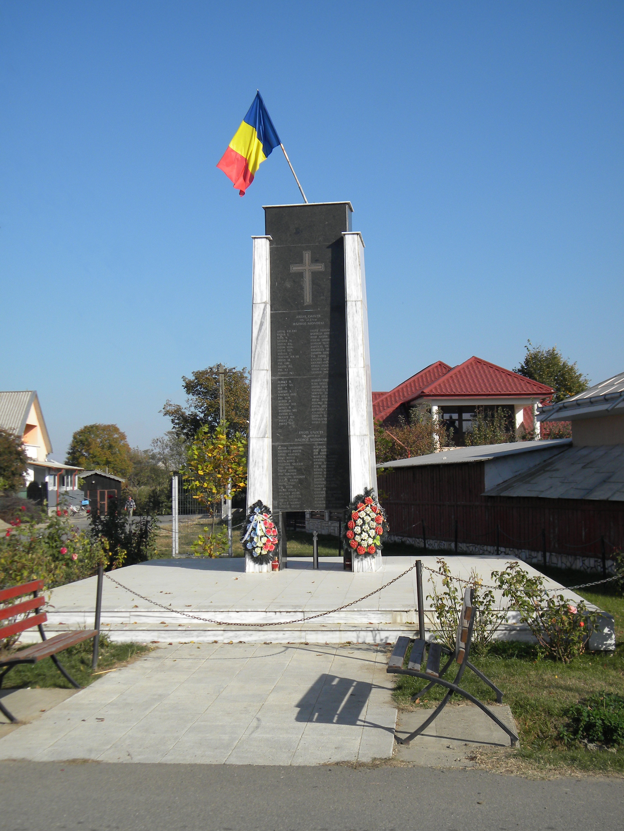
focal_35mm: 47
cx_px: 312
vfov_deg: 40.4
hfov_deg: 30.9
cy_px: 416
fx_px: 1130
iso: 80
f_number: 7.8
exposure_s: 1/245
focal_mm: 8.6
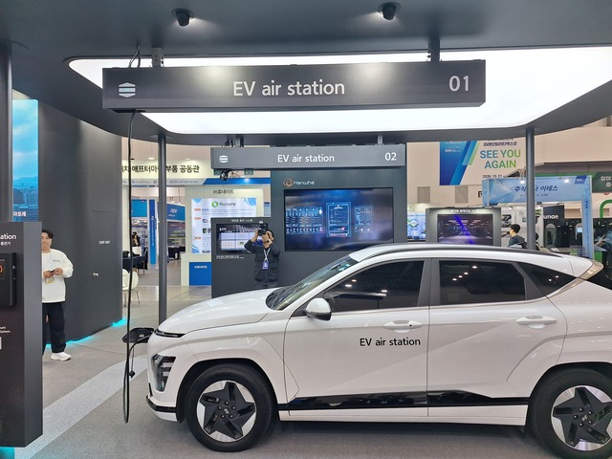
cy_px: 230
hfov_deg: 73.9
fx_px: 407
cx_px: 306
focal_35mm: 23
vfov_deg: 58.9
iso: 40
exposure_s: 1/127
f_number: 1.8
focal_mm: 5.54
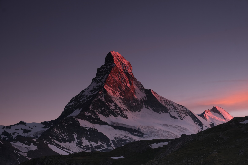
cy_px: 82
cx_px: 124
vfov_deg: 20.3
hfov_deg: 30.1
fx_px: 462
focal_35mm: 67
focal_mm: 44.4
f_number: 9
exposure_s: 1.5
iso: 80
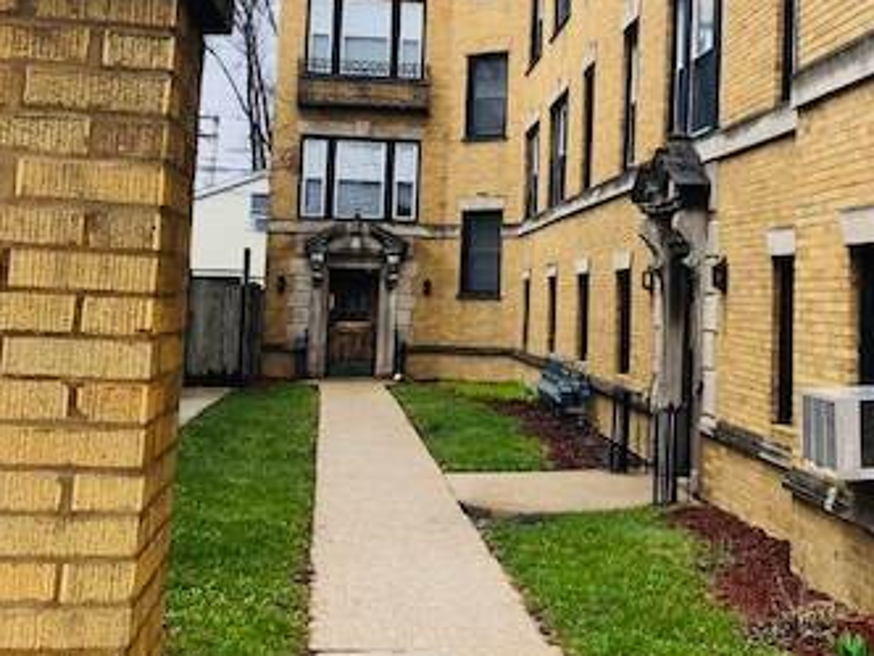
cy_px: 205
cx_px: 666
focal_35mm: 54
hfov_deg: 34.7
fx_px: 1363
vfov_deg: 26.8
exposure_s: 1/236
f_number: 1.8
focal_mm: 3.99
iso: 20
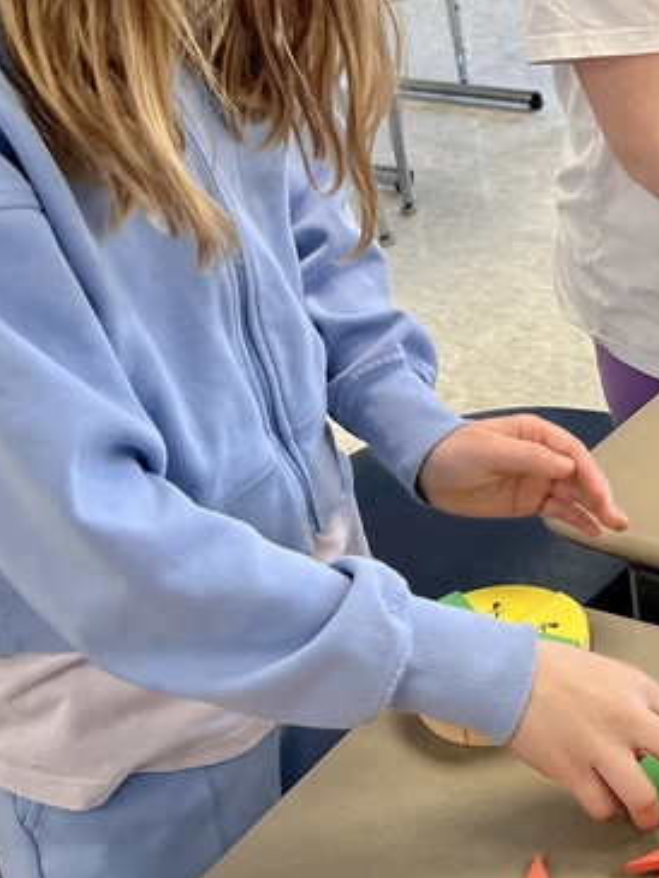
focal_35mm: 73
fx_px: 1852
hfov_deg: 19.3
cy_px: 267
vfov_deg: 26.5
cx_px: 724
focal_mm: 5.7
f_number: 1.5
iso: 100
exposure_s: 1/120
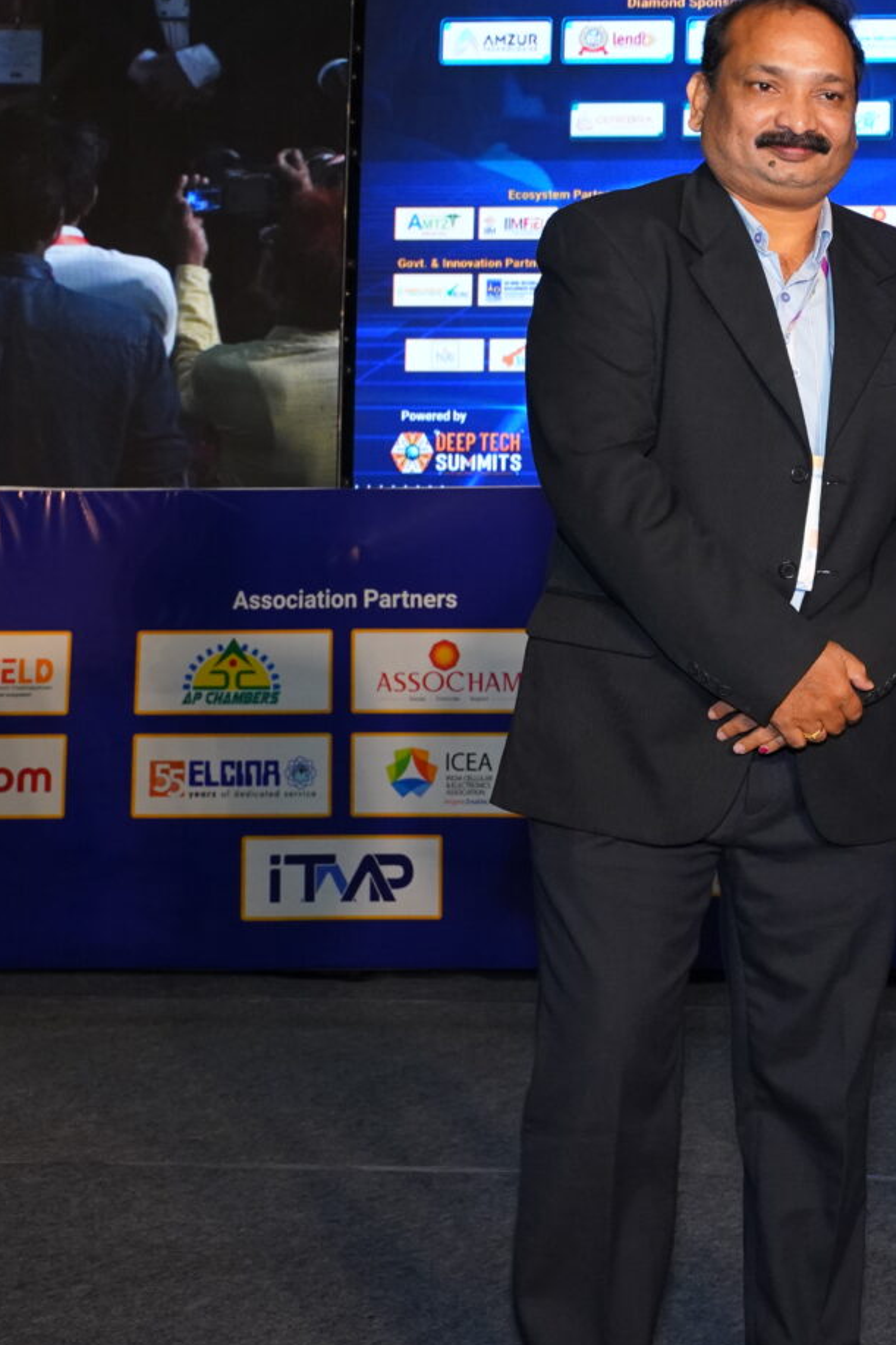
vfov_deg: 29.8
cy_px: 436
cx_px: 1871
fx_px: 2502
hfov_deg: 15.5
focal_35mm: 67
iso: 1600
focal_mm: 24
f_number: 5.6
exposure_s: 1/125
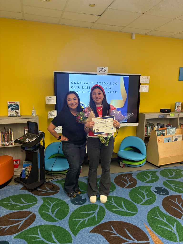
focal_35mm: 26
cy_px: 122
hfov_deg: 53.1
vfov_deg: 67.3
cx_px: 92
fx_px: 183
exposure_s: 1/60
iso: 160
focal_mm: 5.96
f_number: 1.6
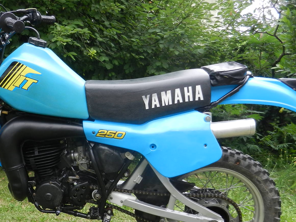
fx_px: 376
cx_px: 90
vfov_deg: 32.4
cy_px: 160
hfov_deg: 42.2
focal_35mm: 44
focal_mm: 4.5
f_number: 3.5
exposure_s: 1/200
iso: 160
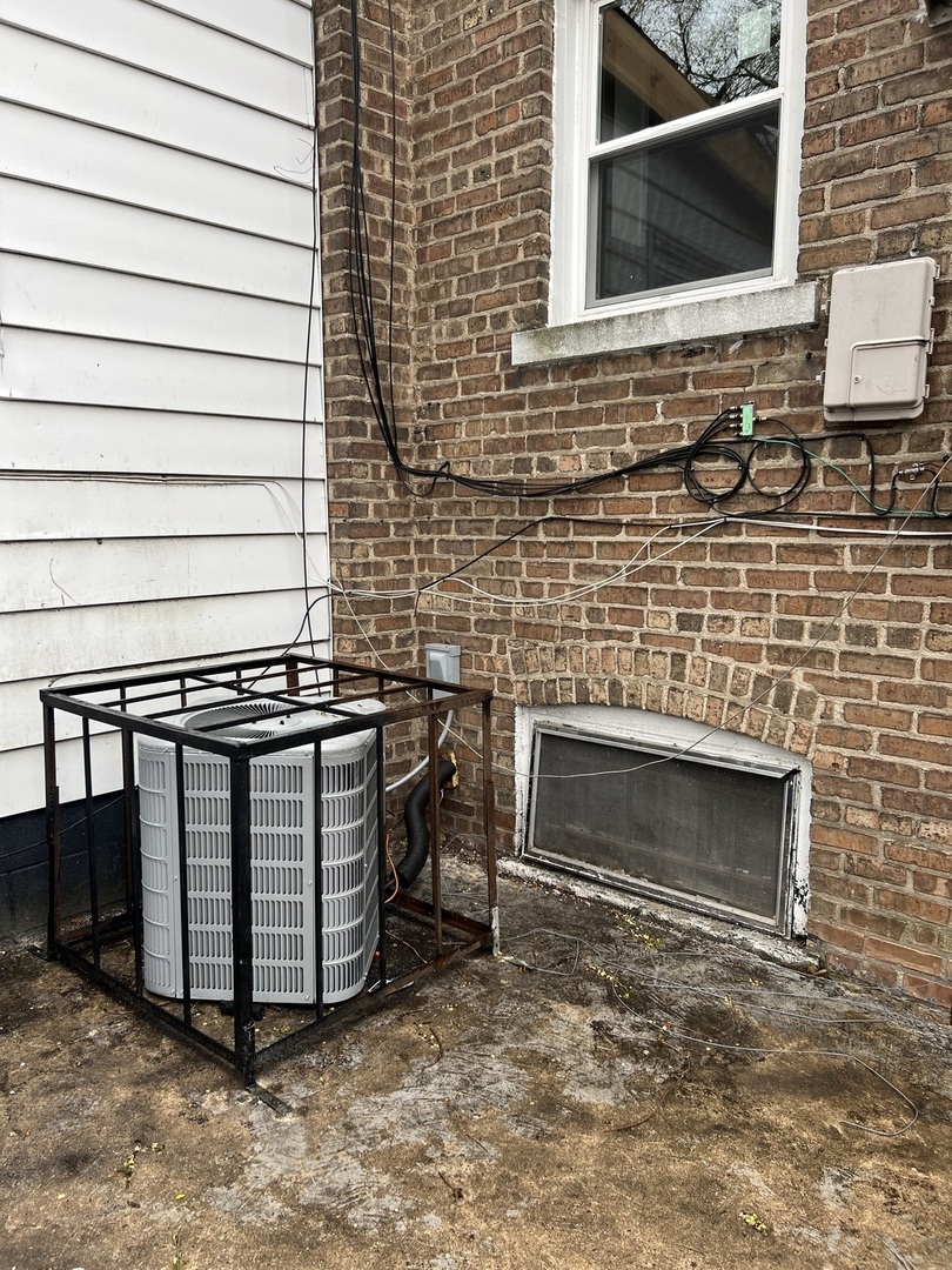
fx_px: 953
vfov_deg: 67.3
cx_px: 476
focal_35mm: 26
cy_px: 635
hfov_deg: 53.1
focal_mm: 5.7
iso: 50
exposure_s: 1/351
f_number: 1.5
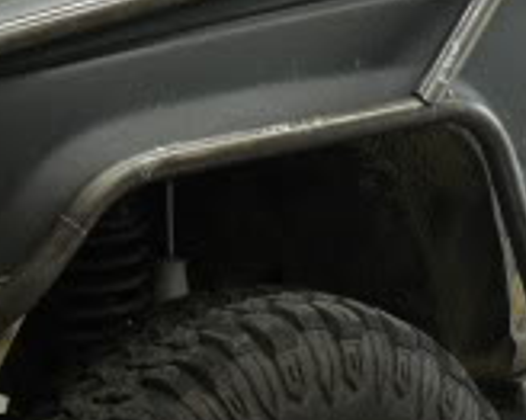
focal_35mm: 137
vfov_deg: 11.2
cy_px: 58
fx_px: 2131
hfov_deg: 13.9
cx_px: 513
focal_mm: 6.3
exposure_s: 1/100
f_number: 3.1
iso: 400
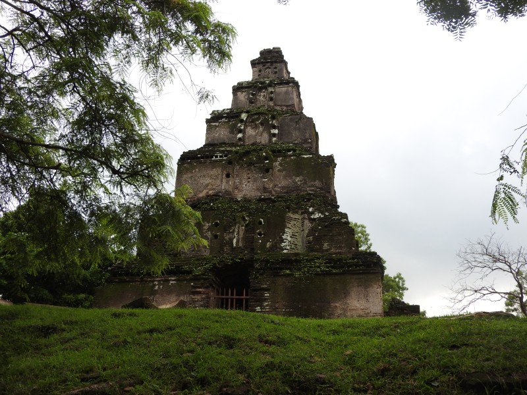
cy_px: 198
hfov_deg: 60.0
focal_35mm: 30
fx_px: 457
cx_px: 264
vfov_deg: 46.8
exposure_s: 1/50
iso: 100
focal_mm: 5.4
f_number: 3.5
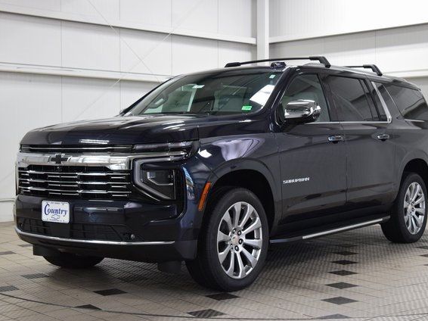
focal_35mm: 62
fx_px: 766
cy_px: 161
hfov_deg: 31.2
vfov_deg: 23.6
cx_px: 229
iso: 1600
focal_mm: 38
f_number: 6.3
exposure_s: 1/60
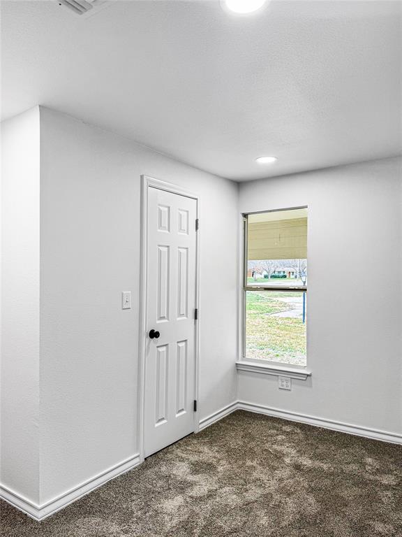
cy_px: 268
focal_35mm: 24
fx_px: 372
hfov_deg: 56.8
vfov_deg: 71.6
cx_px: 201
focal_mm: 6.76
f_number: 1.78
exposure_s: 1/120
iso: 64
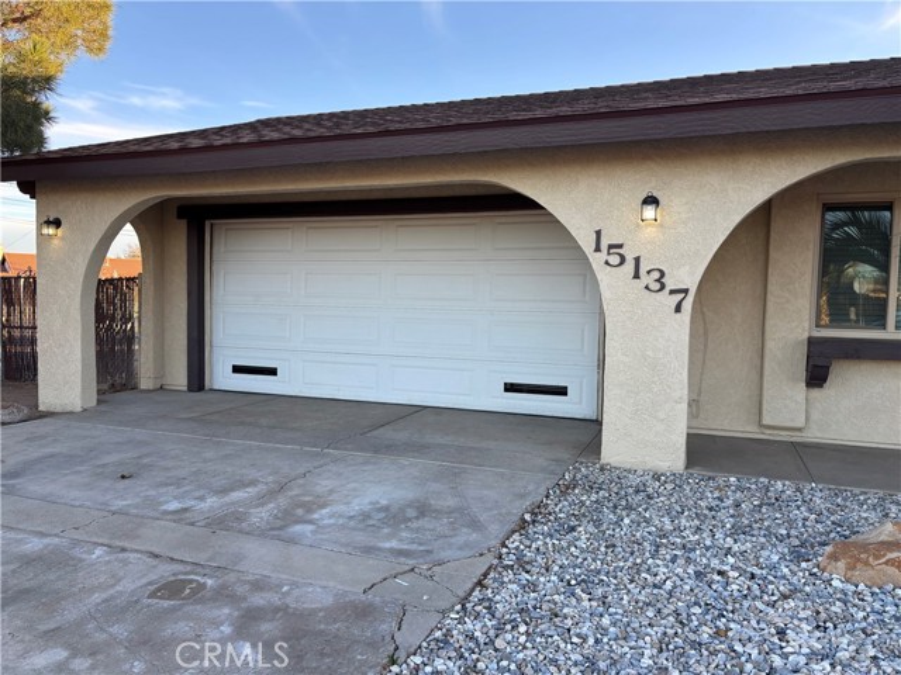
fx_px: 677
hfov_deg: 67.3
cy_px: 338
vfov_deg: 53.1
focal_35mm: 26
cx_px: 450
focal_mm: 5.96
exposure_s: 1/271
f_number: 1.6
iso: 50
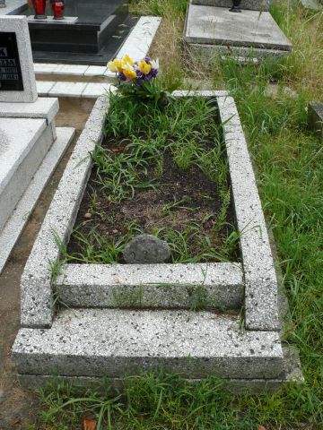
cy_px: 215
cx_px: 162
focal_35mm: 35
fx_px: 435
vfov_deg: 52.6
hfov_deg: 40.7
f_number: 4
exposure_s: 1/100
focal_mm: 7.4
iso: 100
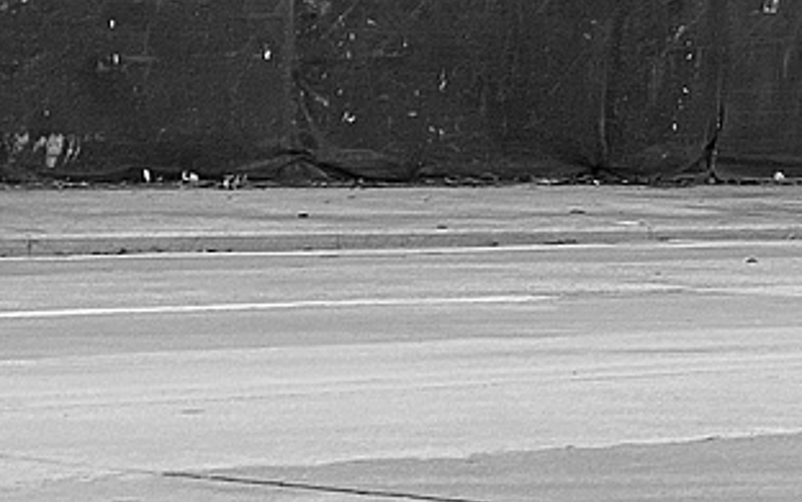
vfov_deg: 5.8
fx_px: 4940
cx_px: 1596
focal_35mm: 226
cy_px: -77
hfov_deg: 8.8
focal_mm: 6
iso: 20
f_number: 2
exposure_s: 1/1546
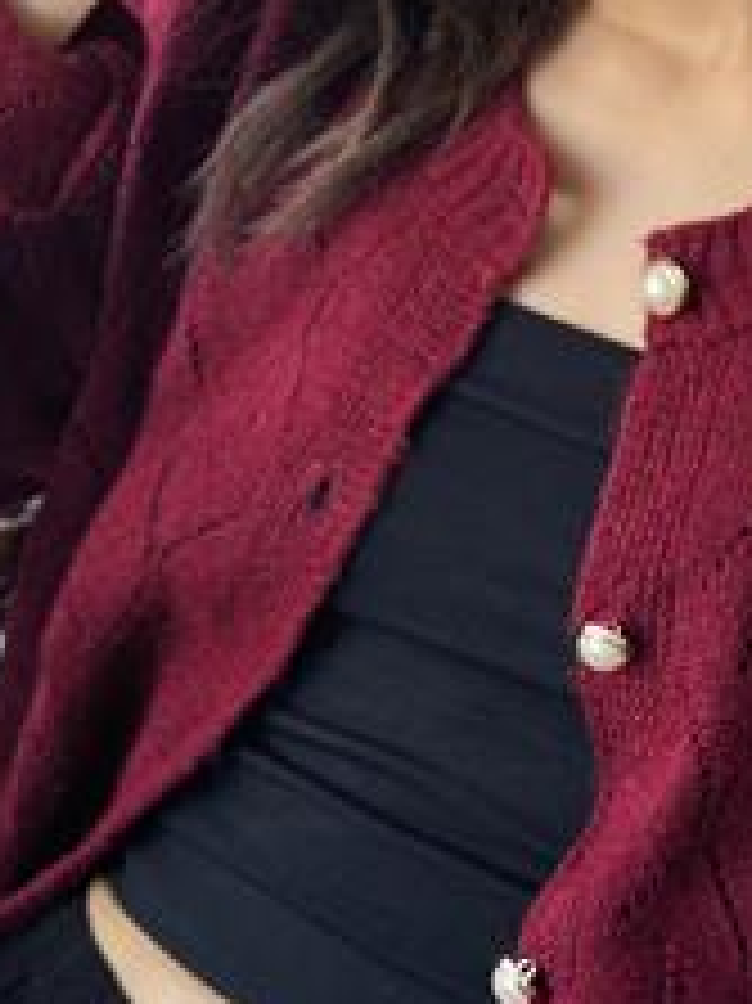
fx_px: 3334
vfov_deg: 16.7
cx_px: 702
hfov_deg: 12.7
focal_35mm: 115
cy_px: -61
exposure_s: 1/78
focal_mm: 6.76
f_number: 1.78
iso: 100
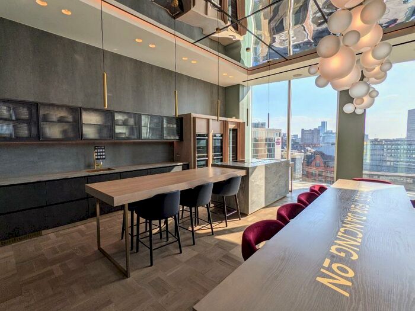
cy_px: 156
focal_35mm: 16
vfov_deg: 78.1
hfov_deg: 94.5
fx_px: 192
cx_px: 208
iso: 39
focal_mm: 2.22
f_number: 2.2
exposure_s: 1/935
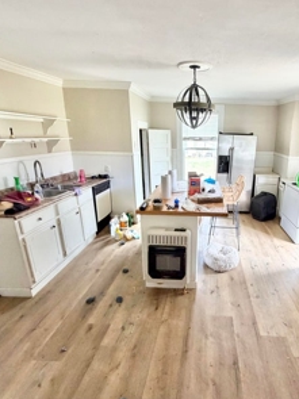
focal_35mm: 19
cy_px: 200
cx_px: 203
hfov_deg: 66.5
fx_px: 219
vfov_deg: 84.7
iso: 320
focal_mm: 2.22
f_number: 2.2
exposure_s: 1/82
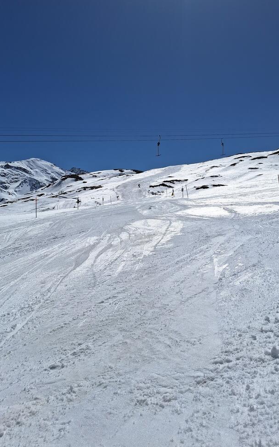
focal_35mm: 26
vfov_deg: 70.4
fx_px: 316
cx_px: 148
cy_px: 222
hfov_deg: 47.6
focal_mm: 5.54
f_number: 1.8
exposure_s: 1/11236
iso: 40
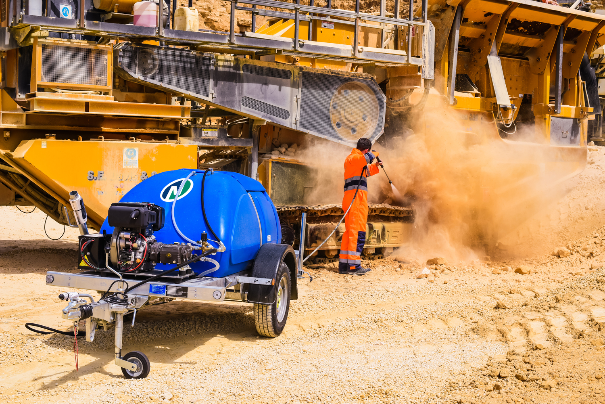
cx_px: 302
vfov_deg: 27.0
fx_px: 840
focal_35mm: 50
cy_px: 202
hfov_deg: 39.6
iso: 100
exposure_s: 1/200
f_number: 11
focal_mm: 50
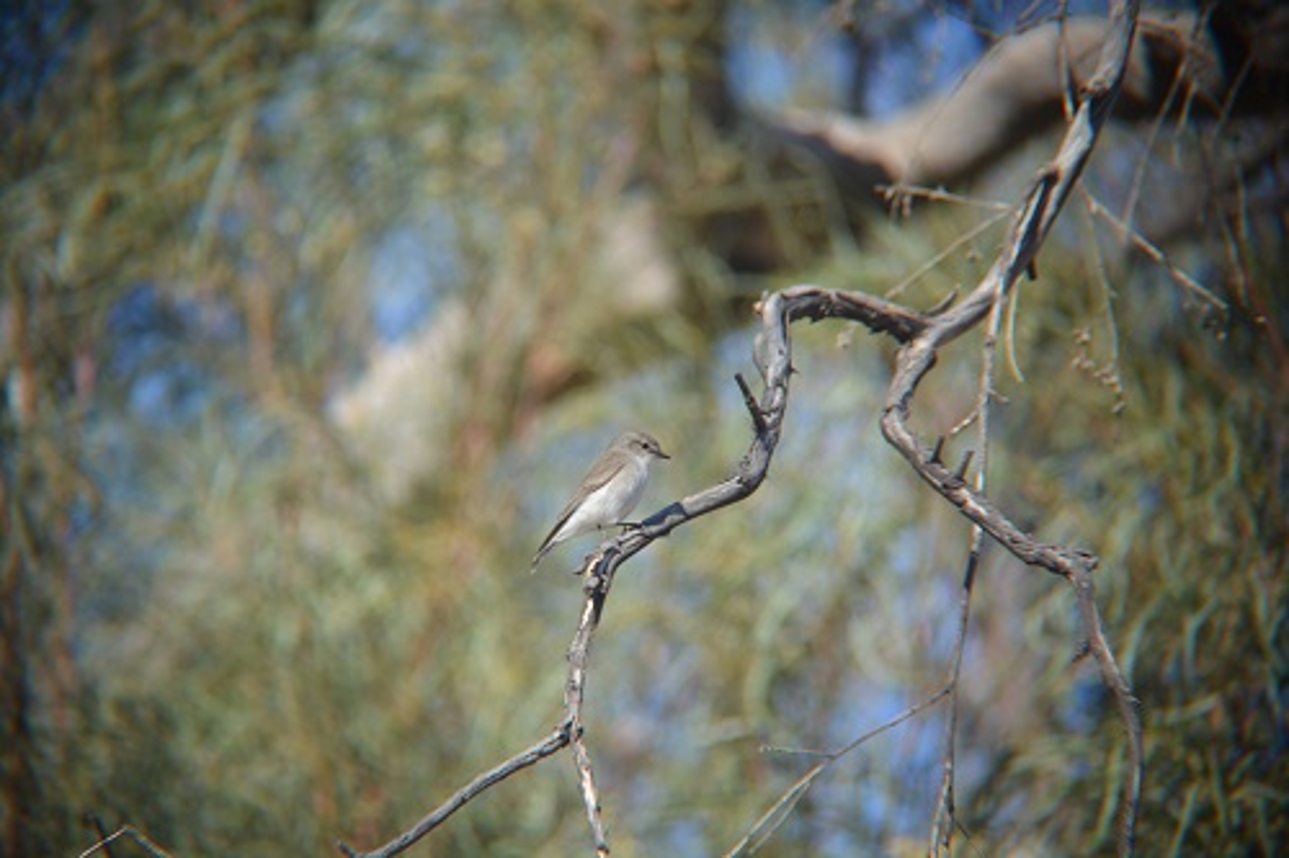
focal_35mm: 300
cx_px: 644
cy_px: 429
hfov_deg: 6.9
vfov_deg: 4.6
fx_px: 10738
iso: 500
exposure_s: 1/1000
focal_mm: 200
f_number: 5.6
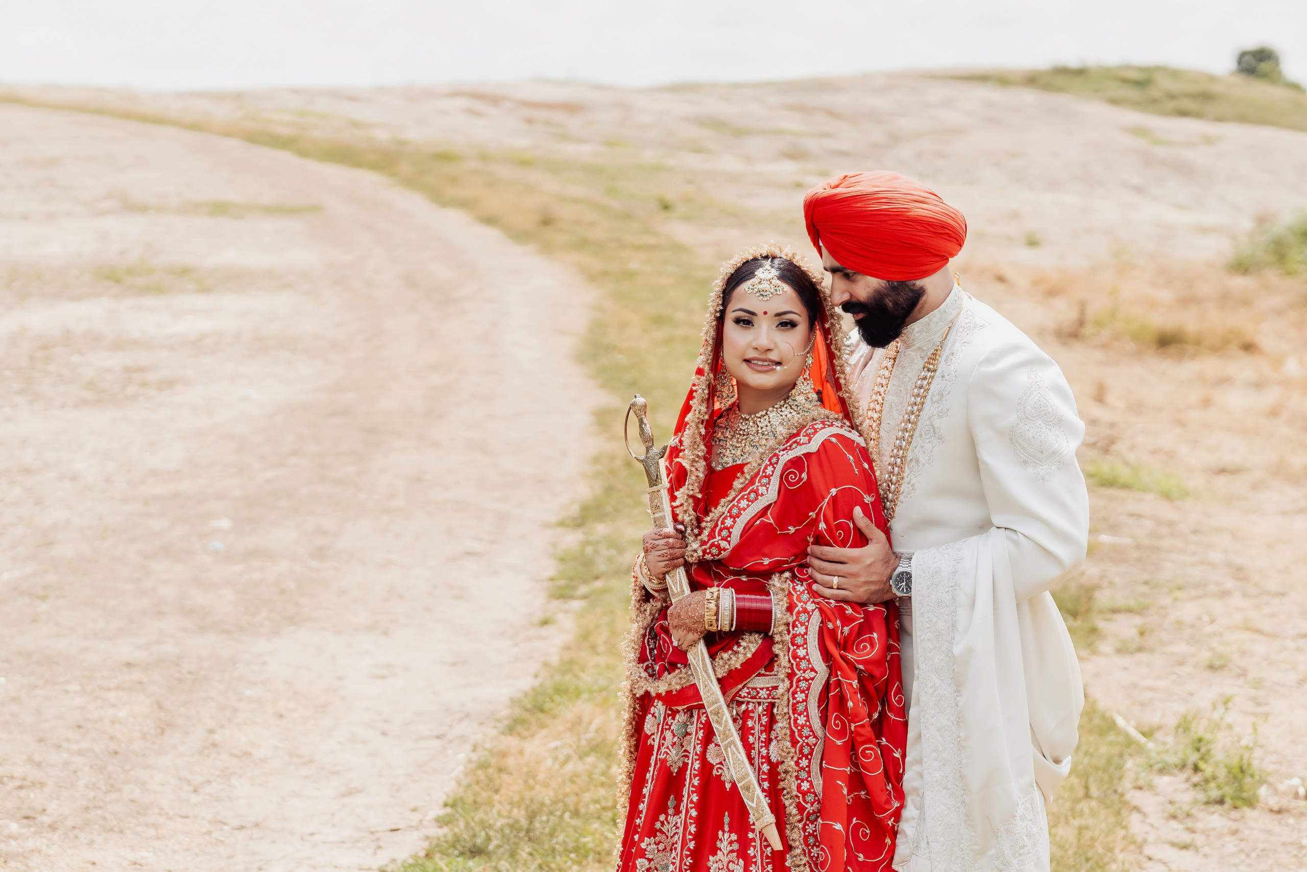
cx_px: 654
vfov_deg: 27.0
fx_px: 1815
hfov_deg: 39.6
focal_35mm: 50
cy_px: 436
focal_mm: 50
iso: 100
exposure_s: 1/5000
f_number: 2
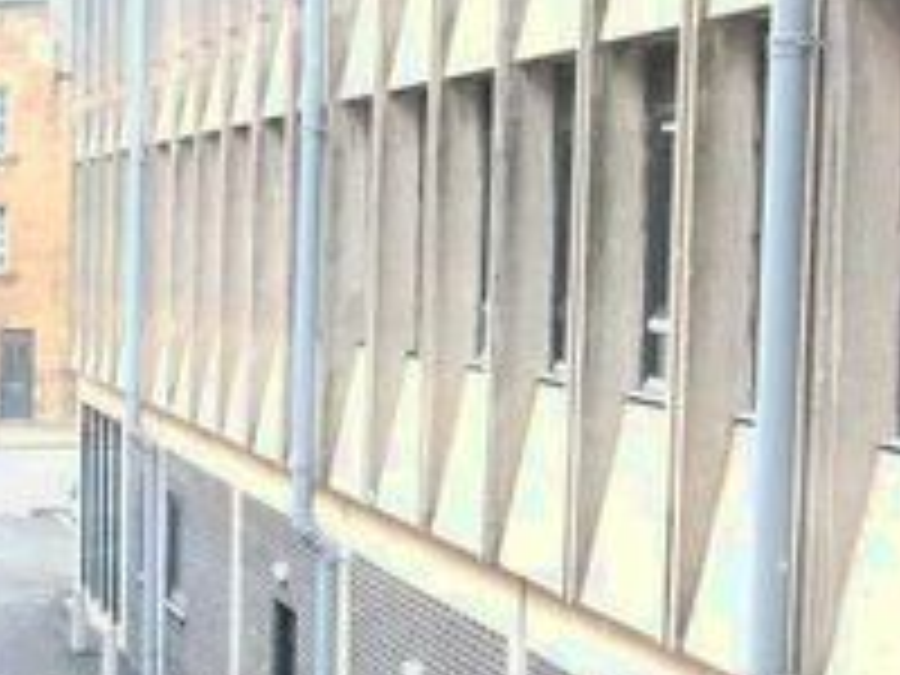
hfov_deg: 18.4
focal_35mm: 98
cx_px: -328
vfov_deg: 15.0
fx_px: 2548
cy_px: 520
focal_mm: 3.99
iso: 20
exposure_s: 1/131
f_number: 1.8
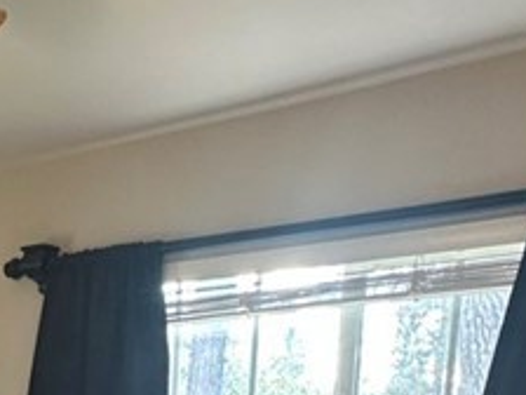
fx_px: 972
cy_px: 658
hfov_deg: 28.3
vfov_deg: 18.9
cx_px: -5
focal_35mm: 64
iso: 160
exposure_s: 1/60
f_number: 2.2
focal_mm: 2.22
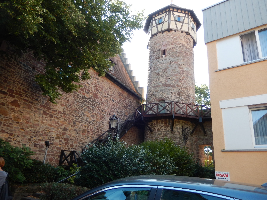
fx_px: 193
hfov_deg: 69.4
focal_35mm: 25
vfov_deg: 54.9
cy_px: 100
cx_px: 134
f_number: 3.4
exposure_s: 1/160
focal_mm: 4.5
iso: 125
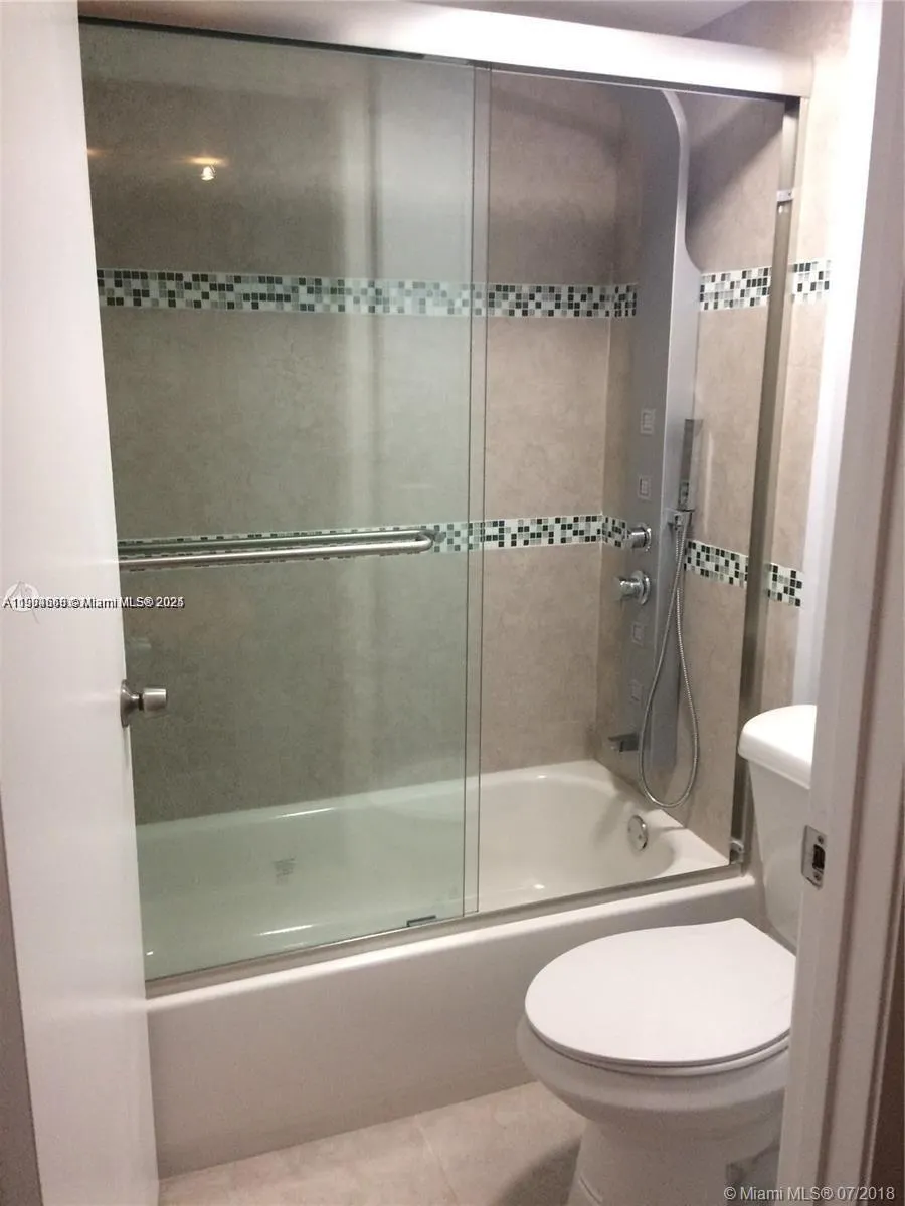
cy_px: 603
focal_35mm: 29
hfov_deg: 48.2
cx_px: 452
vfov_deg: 61.7
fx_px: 1011
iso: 125
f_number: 2.2
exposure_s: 1/30
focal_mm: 4.15
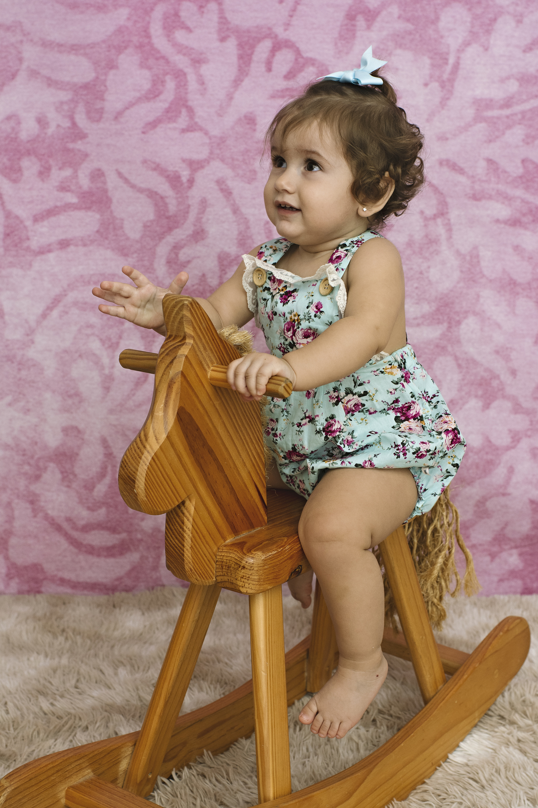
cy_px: 404
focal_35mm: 52
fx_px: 1177
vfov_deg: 37.9
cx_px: 269
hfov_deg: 25.8
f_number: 4.5
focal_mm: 35
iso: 400
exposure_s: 1/250
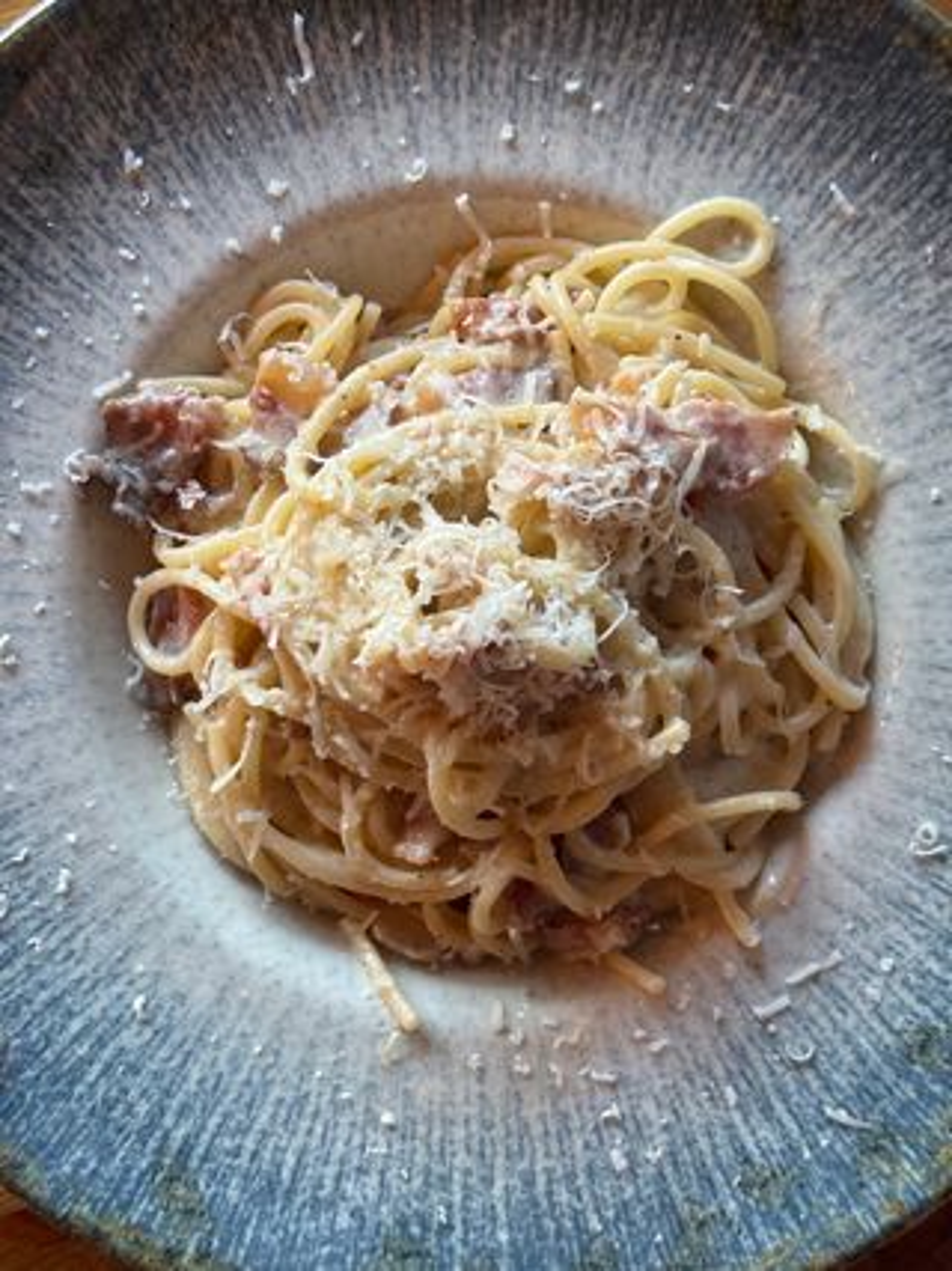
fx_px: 1761
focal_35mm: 48
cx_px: 476
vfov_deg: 39.7
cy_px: 636
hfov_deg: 30.3
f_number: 1.78
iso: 160
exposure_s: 1/50
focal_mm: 6.76
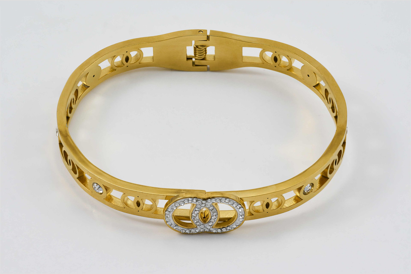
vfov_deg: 8.7
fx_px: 1792
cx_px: 206
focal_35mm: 157
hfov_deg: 13.1
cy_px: 137
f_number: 5.6
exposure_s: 1/160
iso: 200
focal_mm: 105
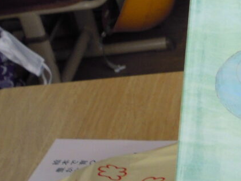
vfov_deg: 11.5
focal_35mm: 128
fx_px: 891
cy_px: -3
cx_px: 371
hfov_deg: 14.3
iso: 100
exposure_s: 1/200
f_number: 2.7
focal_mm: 5
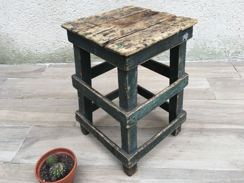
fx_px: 204
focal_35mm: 29
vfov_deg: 48.2
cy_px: 92
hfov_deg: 61.7
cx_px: 122
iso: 25
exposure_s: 1/182
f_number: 2.2
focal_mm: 4.15
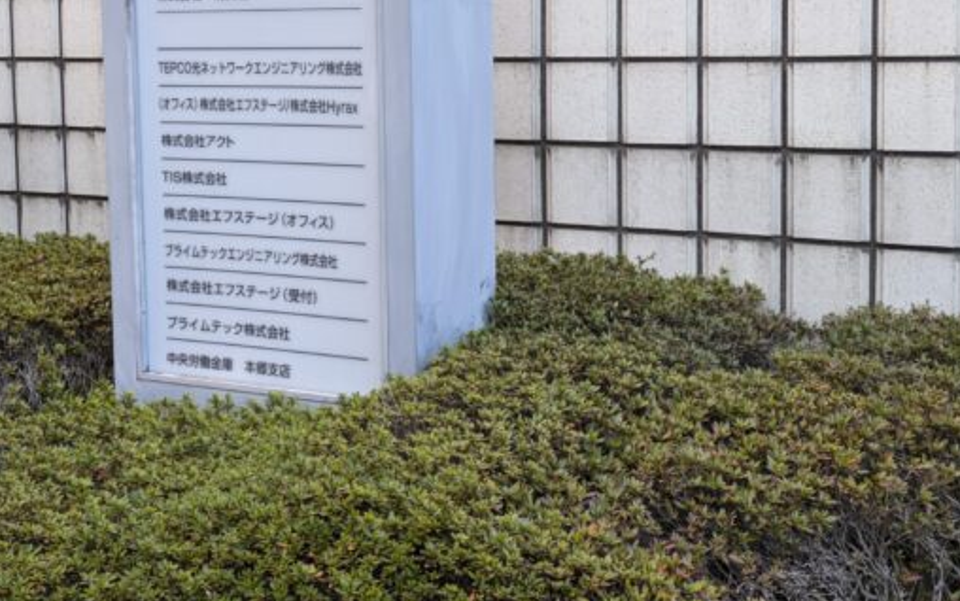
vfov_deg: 18.8
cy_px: 186
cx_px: 355
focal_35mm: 69
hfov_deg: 29.6
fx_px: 1806
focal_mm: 5.43
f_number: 1.89
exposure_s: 1/100
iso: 73
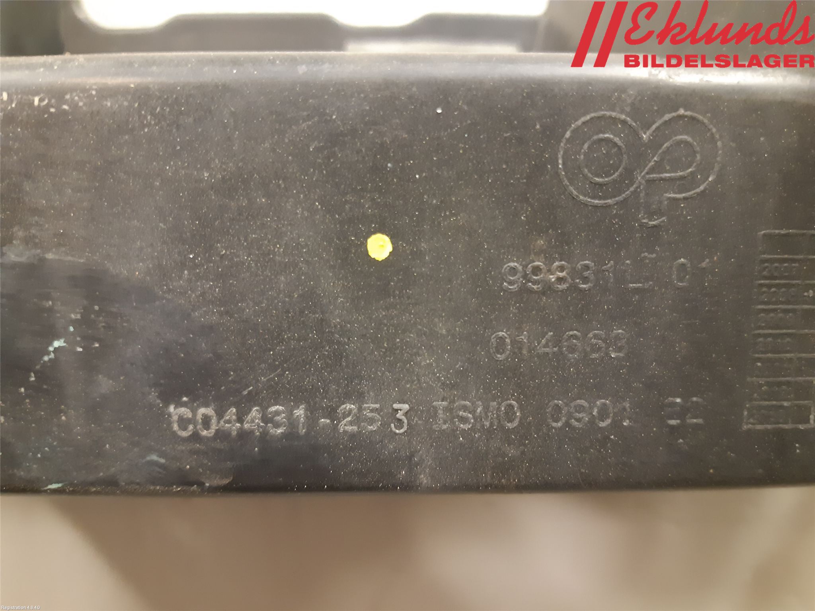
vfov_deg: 53.1
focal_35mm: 26
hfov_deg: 67.3
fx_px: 612
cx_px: 408
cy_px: 306
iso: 500
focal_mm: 3.93
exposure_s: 1/25
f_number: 1.7
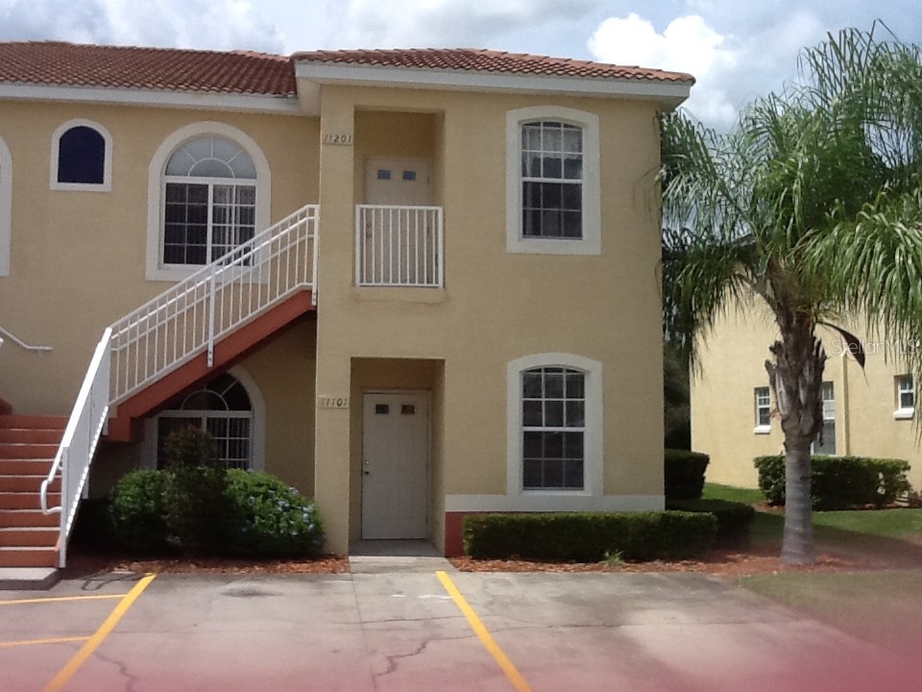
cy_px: 346
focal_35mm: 32
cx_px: 461
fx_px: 852
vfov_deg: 44.2
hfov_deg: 56.8
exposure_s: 1/2058
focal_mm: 2.03
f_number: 2.4
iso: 80
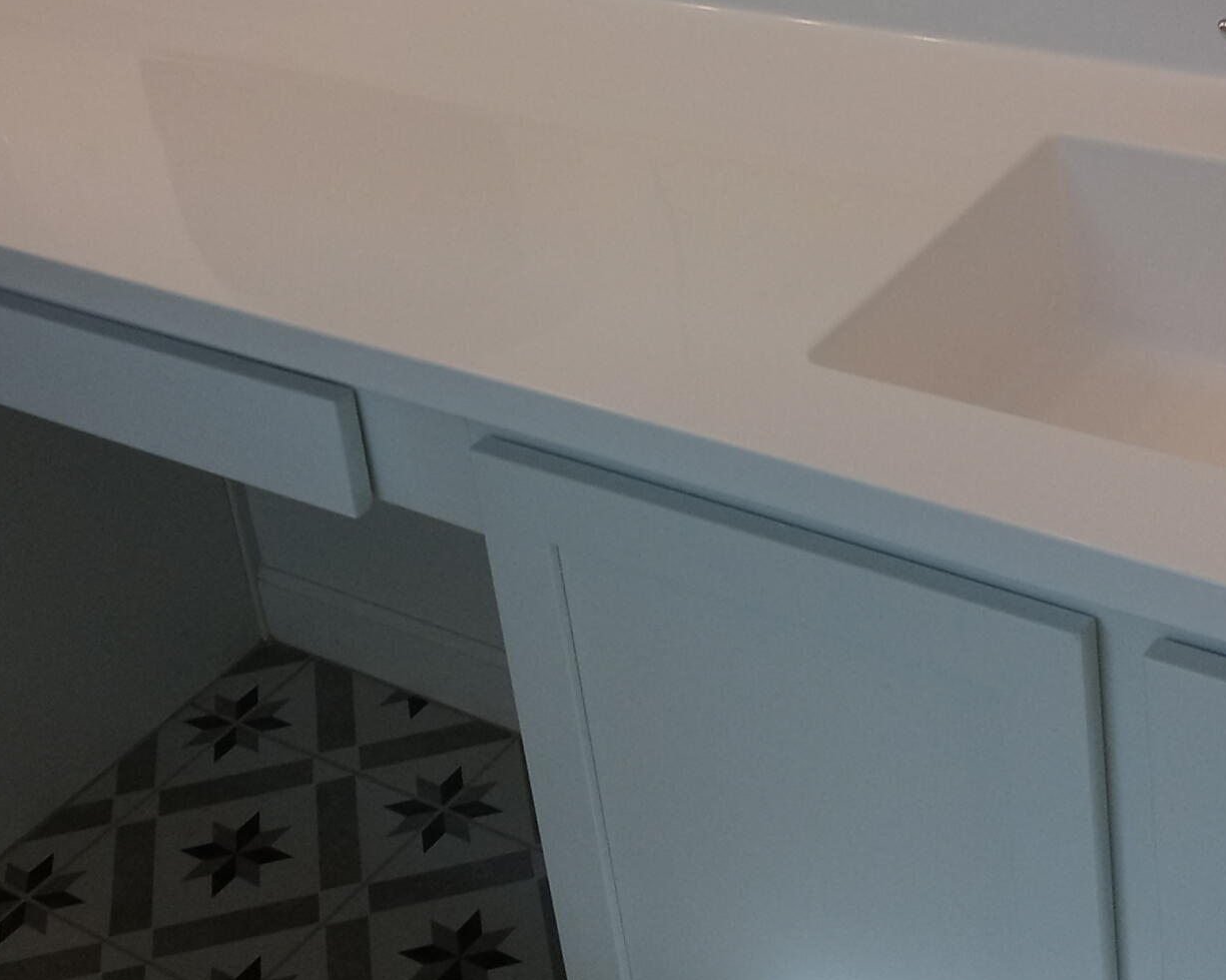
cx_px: 643
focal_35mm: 67
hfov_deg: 28.3
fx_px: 2431
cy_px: 164
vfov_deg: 22.4
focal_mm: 3.61
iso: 100
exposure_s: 1/127
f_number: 1.8
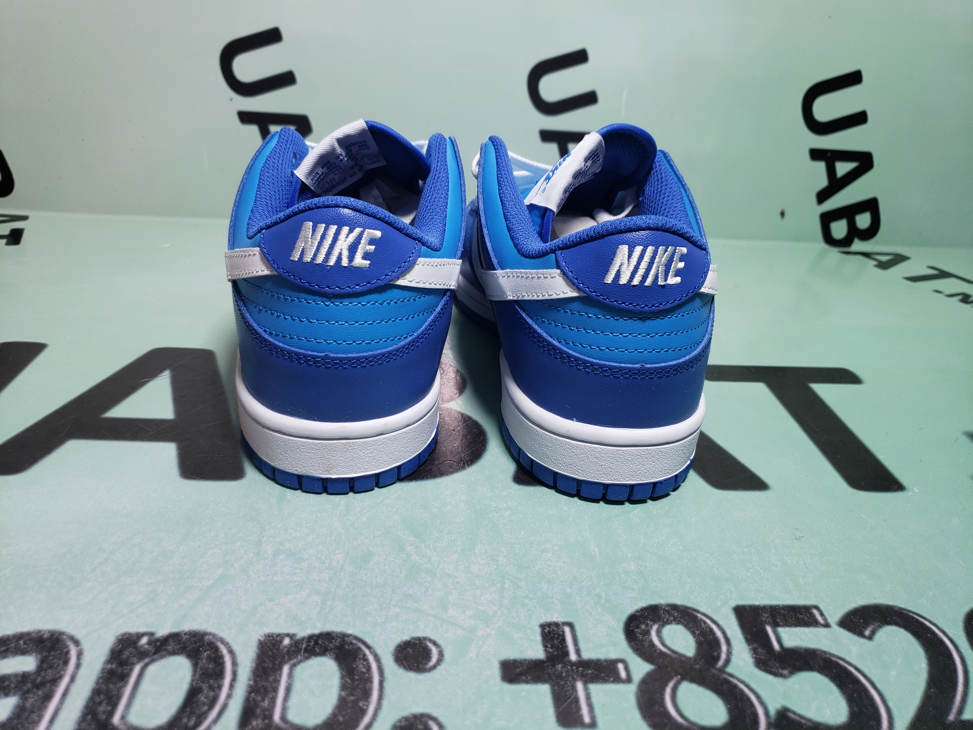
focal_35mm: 26
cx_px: 486
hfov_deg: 67.3
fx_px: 731
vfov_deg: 53.1
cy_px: 365
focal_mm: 4.3
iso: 50
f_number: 1.5
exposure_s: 1/291
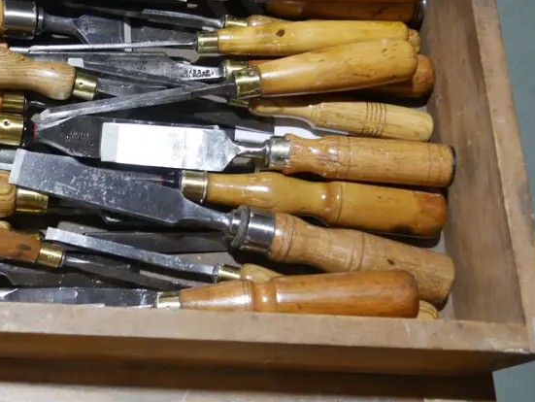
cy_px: 124
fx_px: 804
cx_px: 78
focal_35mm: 52
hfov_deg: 35.1
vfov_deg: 27.8
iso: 320
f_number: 3.5
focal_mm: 14
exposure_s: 1/60
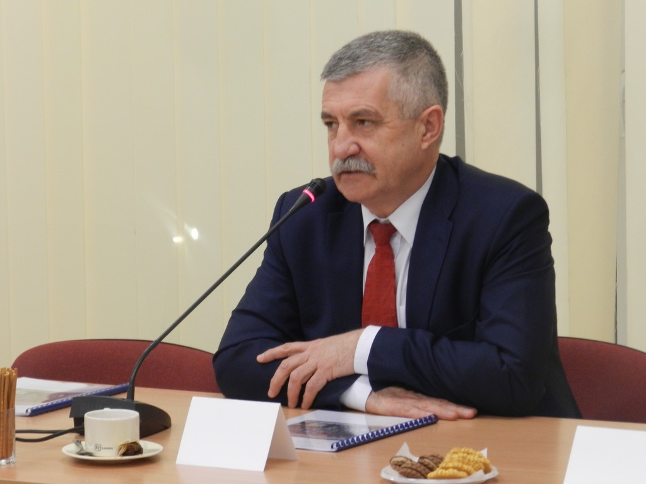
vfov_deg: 7.8
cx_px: 323
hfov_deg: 10.4
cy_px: 242
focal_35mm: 191
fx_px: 3564
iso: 400
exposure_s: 1/15
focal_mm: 34
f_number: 5.5
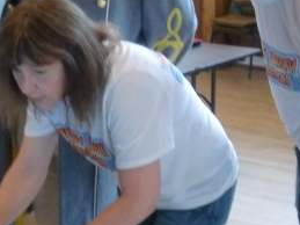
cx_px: 93
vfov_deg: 15.7
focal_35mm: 94
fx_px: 814
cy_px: 101
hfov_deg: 20.8
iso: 400
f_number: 3.9
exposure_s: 1/10
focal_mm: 6.66
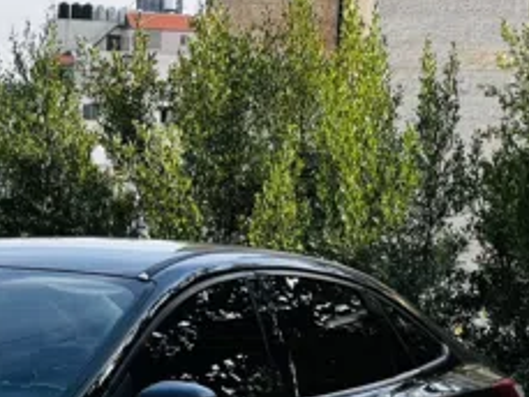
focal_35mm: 215
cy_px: 392
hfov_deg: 9.1
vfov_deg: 6.9
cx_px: -62
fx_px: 3287
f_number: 2.8
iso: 32
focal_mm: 9
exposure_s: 1/216
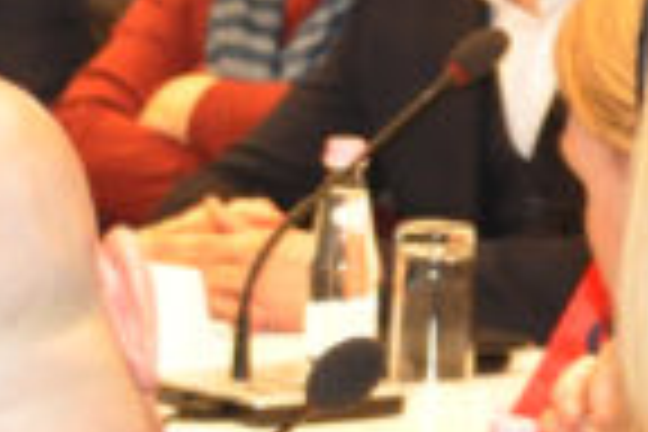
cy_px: 144
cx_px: -918
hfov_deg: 5.0
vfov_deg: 3.4
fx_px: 7271
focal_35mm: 404
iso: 1600
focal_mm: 38
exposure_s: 1/60
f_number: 5
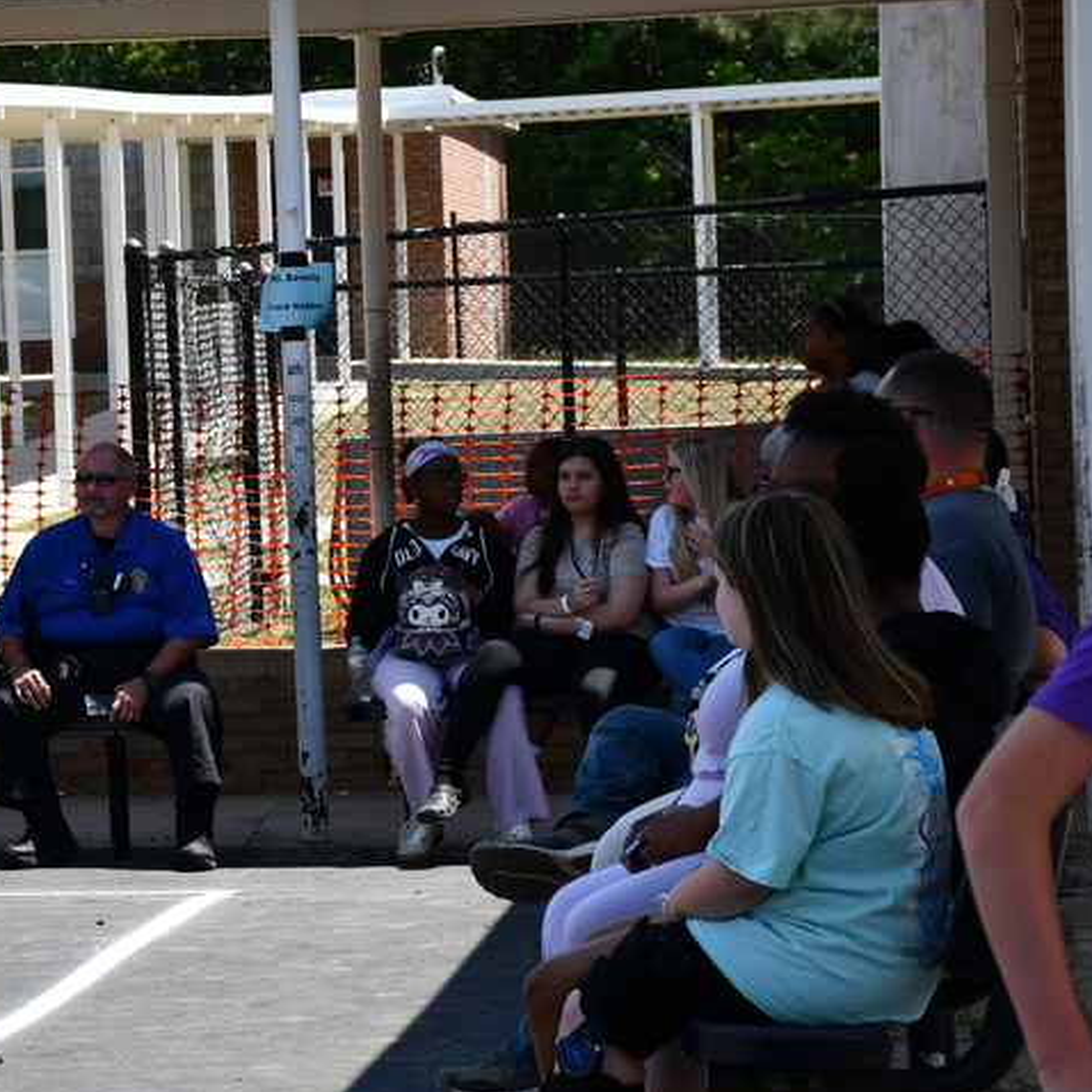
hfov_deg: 9.1
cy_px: 588
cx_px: 41
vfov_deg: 9.2
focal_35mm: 191
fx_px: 6817
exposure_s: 1/250
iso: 125
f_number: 8
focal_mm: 70
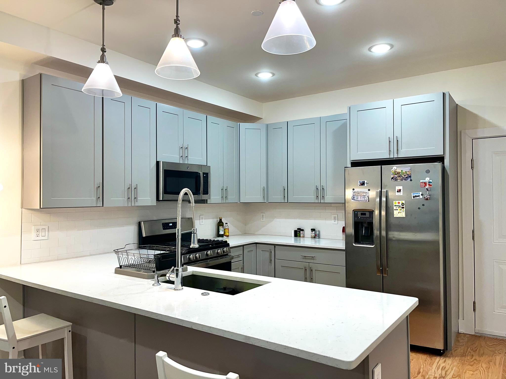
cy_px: 190
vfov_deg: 53.1
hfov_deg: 67.3
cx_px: 253
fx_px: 380
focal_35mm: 26
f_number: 1.6
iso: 100
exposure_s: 1/120
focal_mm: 5.1
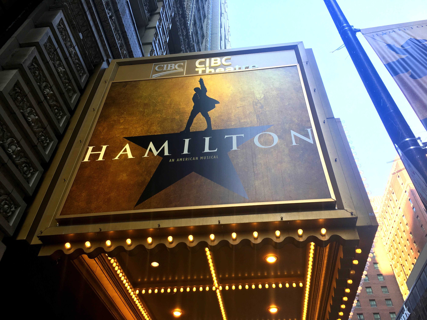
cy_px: 160
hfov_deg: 61.7
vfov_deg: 48.2
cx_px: 214
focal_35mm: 29
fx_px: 358
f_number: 2.2
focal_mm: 4.2
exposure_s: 1/120
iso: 32
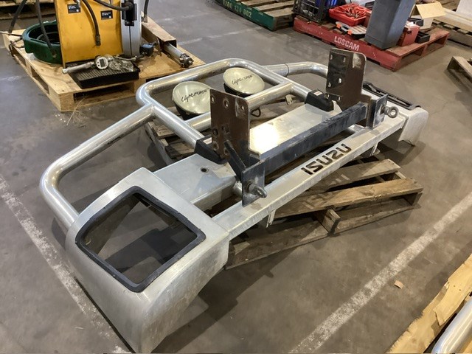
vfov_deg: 45.4
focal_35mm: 31
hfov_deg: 58.4
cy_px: 177
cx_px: 236
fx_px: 423
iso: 320
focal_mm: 3.3
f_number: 2.4
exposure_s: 1/60
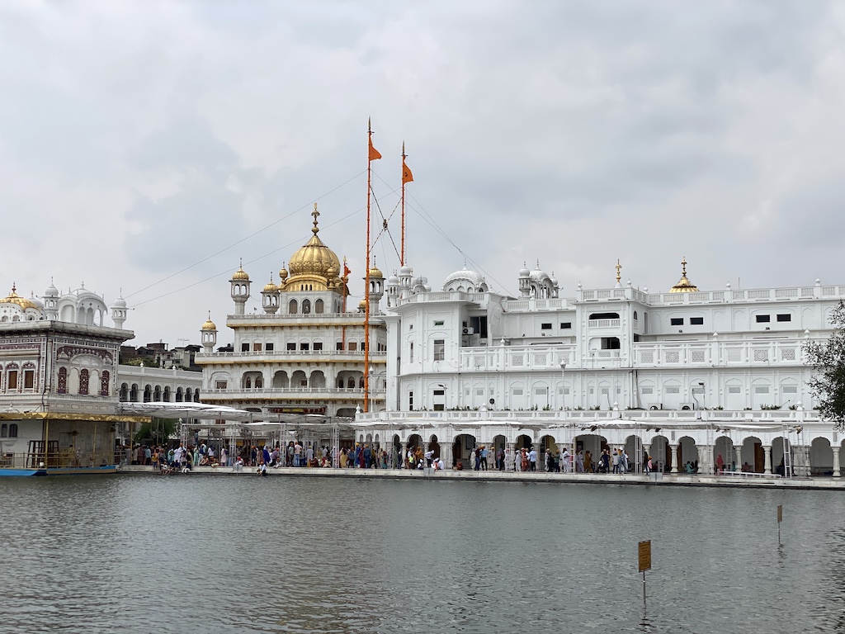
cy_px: 317
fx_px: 1269
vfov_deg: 28.0
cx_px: 422
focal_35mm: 52
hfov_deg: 36.8
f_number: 2
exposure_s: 1/2660
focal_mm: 6
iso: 20
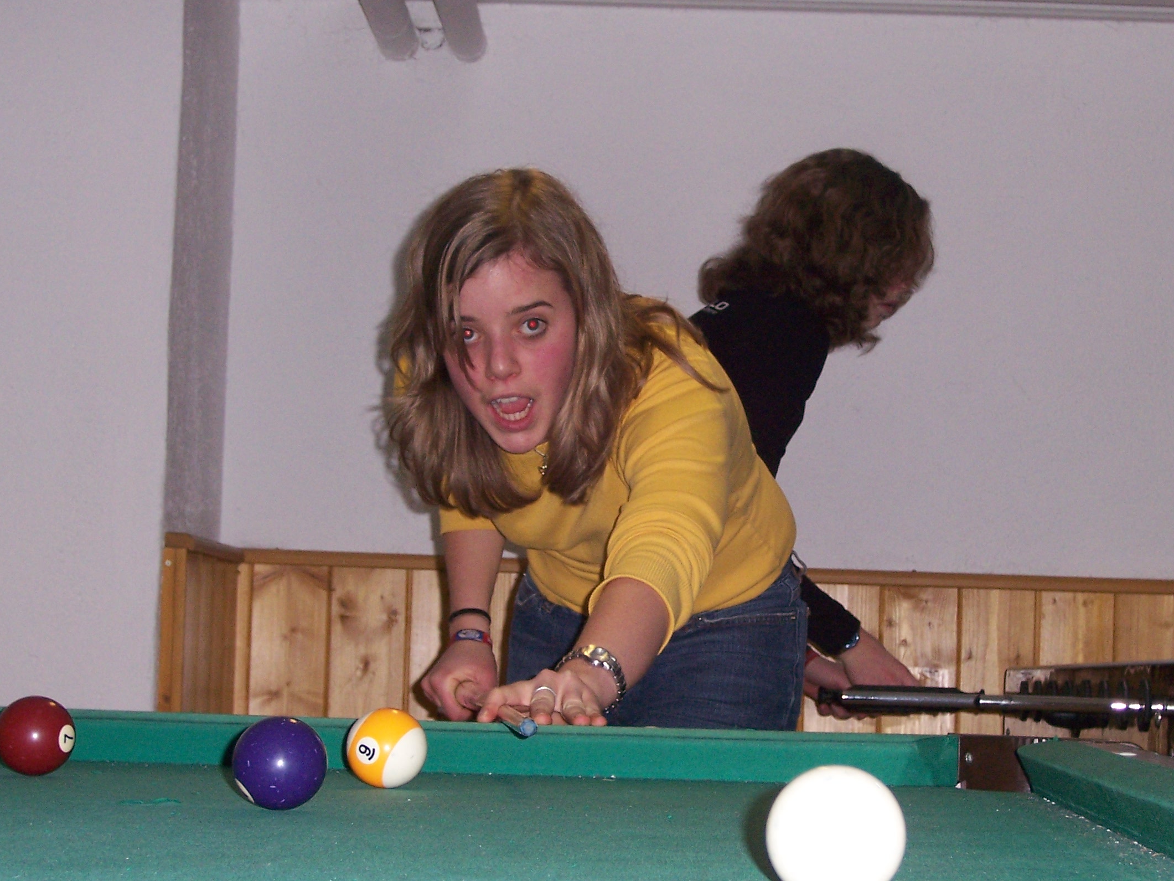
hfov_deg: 23.0
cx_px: 668
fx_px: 2883
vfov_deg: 17.4
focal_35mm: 85
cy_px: 494
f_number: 3.8
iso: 160
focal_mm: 12
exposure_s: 1/100
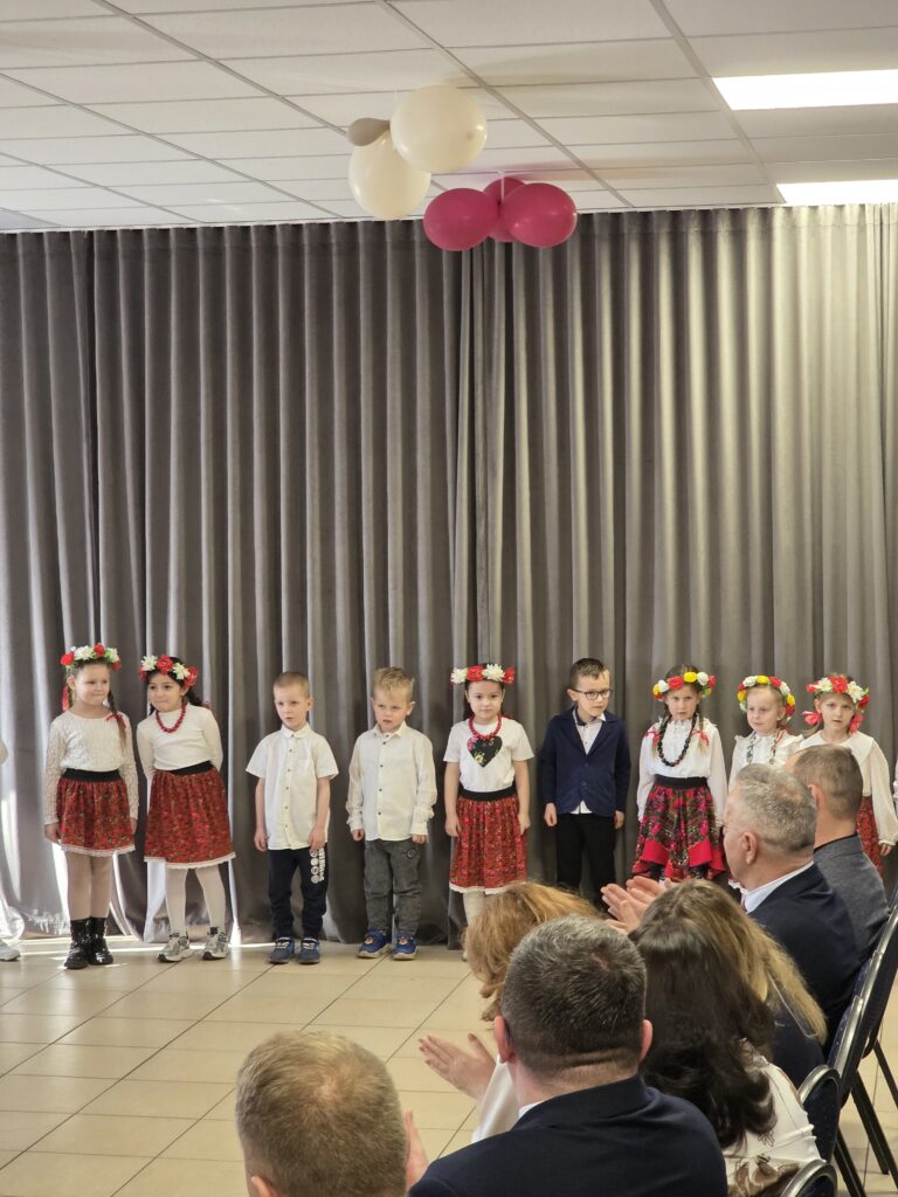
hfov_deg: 21.3
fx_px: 2387
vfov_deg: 28.2
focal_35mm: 69
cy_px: 598
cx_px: 449
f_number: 2.4
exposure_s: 1/100
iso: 400
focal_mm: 7.9
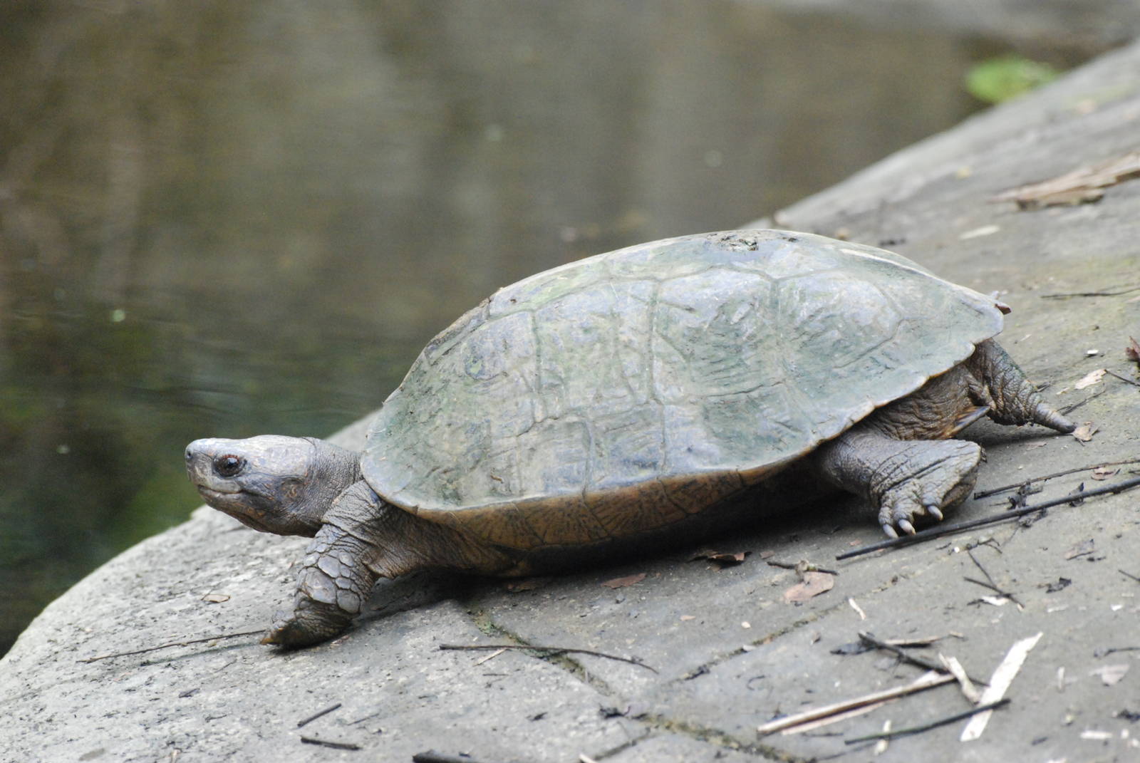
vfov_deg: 3.4
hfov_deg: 5.1
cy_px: 382
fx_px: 12840
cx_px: 570
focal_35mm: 405
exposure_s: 1/160
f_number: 9
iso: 1600
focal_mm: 270
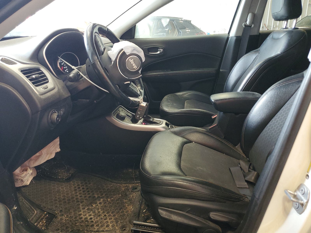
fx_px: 234
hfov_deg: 67.3
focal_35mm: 26
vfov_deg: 53.1
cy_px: 116
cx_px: 156
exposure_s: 1/60.2
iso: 163
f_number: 1.5
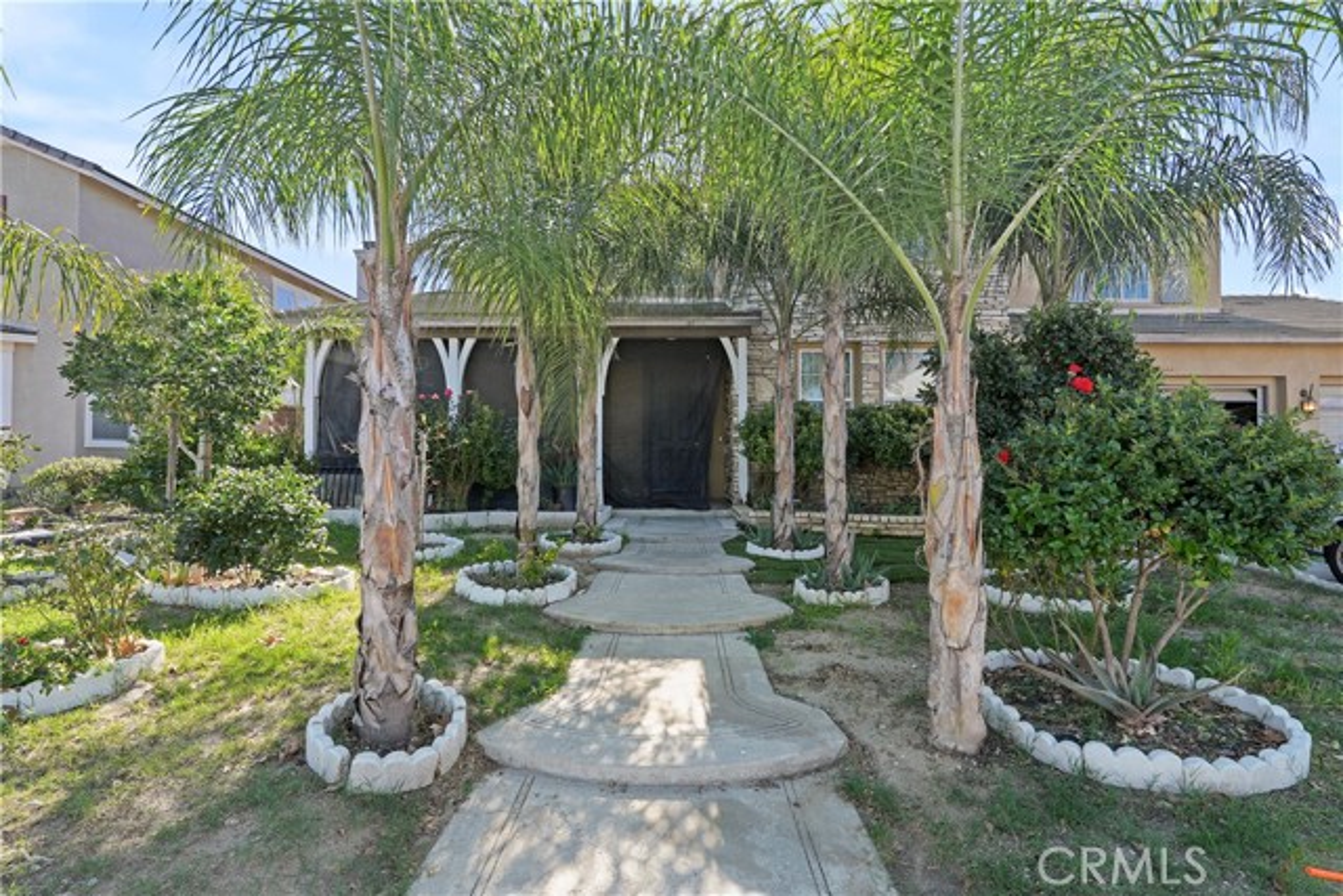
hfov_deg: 96.7
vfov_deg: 73.8
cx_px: 672
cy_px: 448
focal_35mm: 16
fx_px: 597
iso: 100
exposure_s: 1/25
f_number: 10
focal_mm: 16
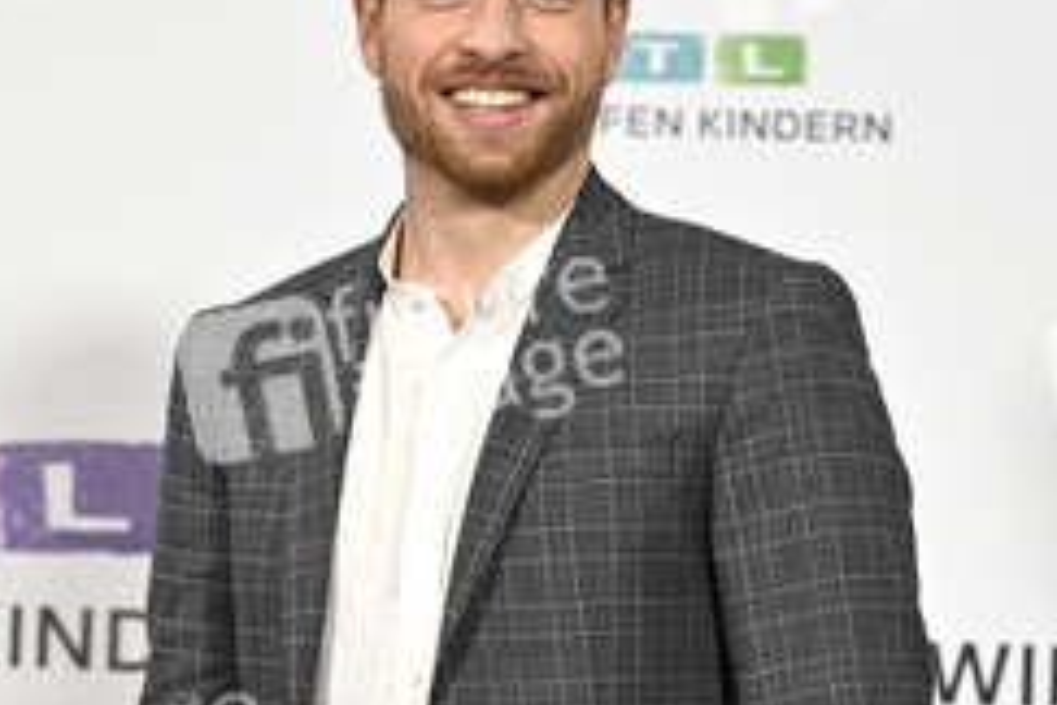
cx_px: 526
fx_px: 4727
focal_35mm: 161
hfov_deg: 12.8
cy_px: 579
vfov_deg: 8.5
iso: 800
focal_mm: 98
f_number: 3.5
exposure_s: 1/250
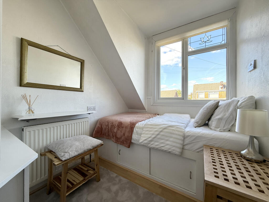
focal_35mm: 14
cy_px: 101
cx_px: 134
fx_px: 109
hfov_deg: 102.1
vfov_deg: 85.7
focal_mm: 2.22
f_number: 2.2
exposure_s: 1/227
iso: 64
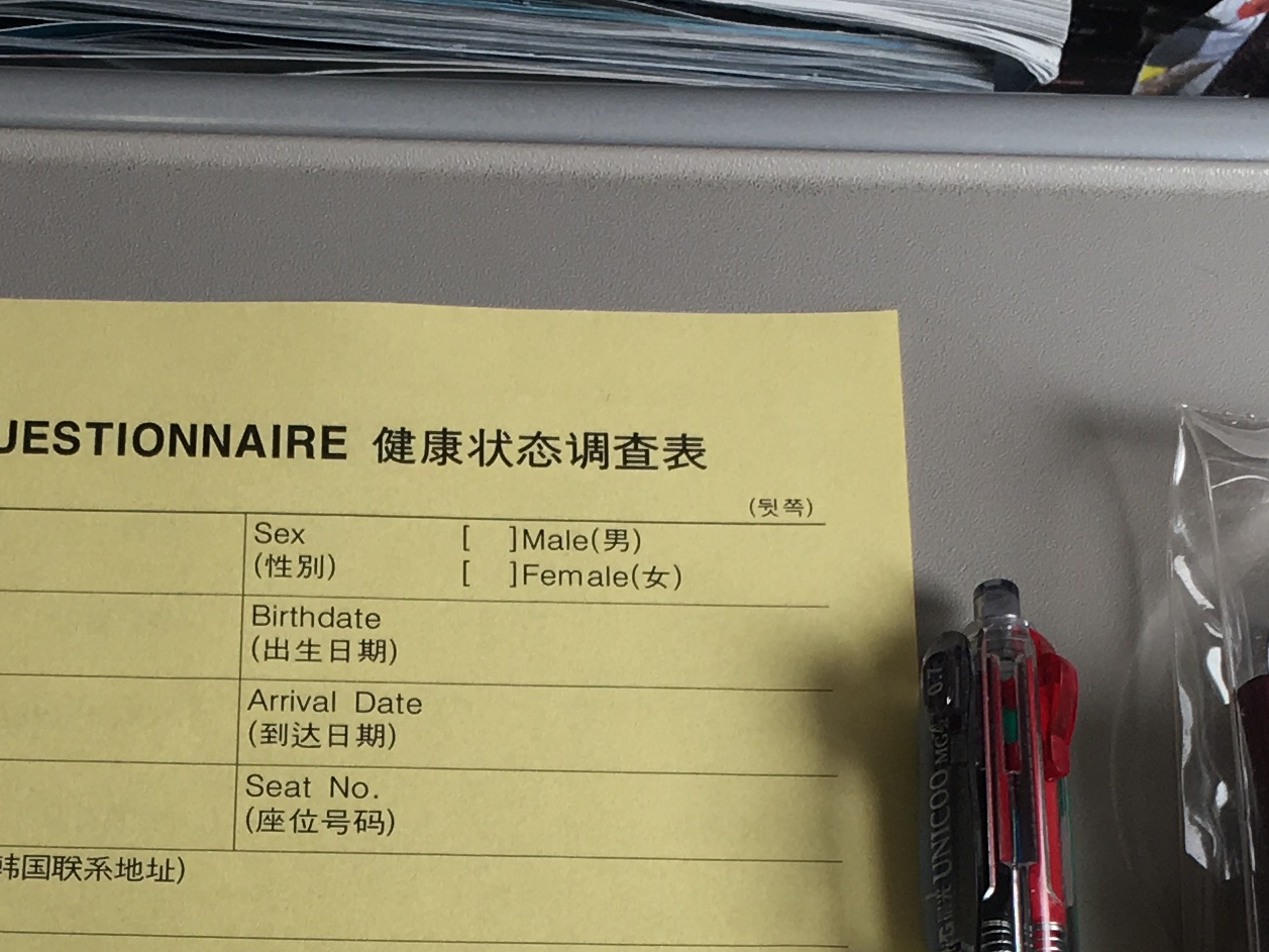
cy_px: 1204
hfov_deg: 20.9
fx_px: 3410
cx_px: 352
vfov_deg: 15.2
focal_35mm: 93
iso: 25
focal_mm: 4.15
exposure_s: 1/100
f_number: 2.2
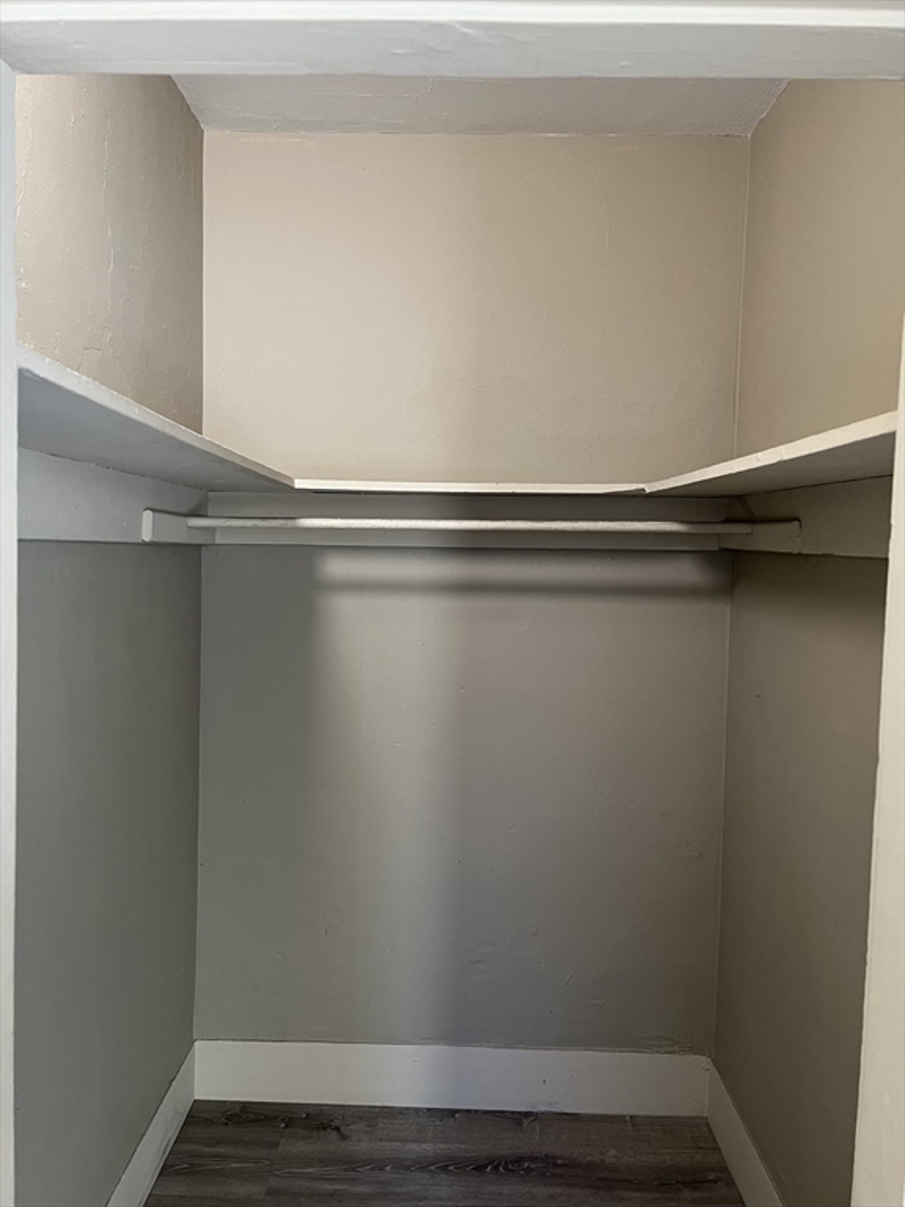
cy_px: 604
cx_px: 452
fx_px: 906
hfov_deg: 53.1
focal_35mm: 26
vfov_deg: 67.3
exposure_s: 1/97
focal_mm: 5.7
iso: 125
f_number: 1.5
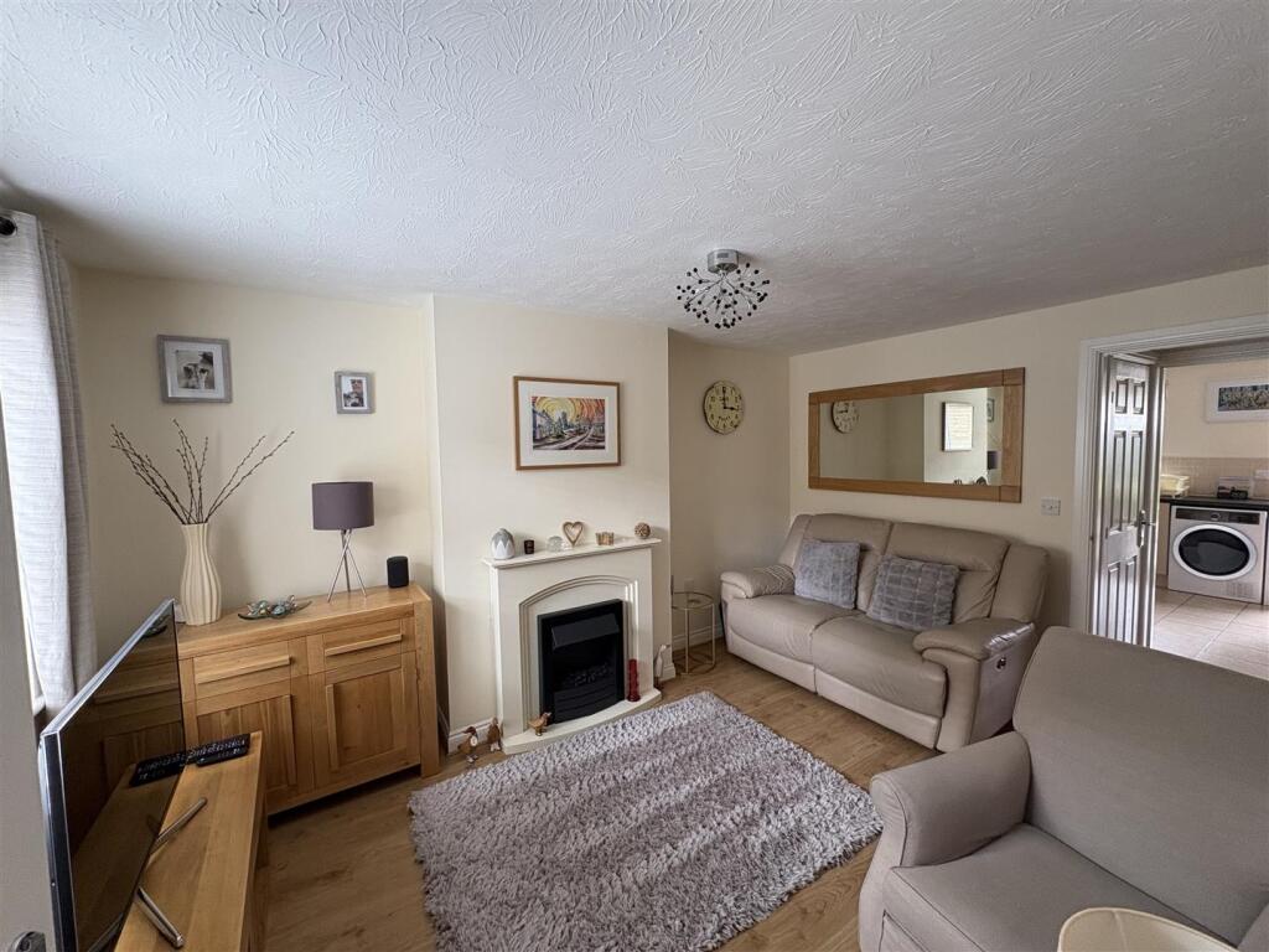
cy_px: 476
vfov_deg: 85.7
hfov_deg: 102.1
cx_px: 634
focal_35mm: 14
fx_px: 513
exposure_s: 1/99
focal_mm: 2.22
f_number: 2.2
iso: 200
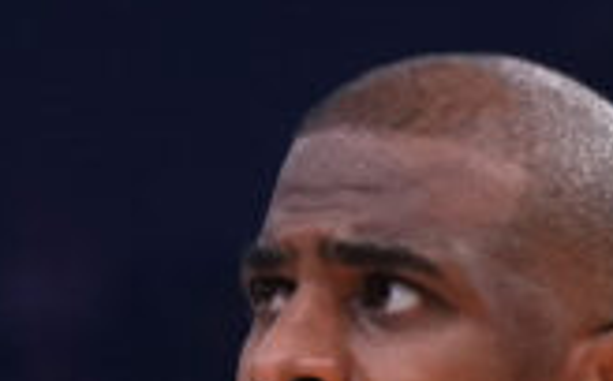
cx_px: 314
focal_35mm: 1026
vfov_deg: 1.3
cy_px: 947
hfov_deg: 2.1
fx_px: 17117
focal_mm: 132
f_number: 5
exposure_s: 1/1250
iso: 8000
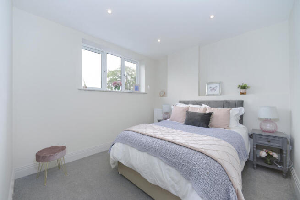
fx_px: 117
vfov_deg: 81.2
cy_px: 100
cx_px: 150
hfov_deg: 104.2
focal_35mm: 14
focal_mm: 14
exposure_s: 1/80
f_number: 7.1
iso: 400
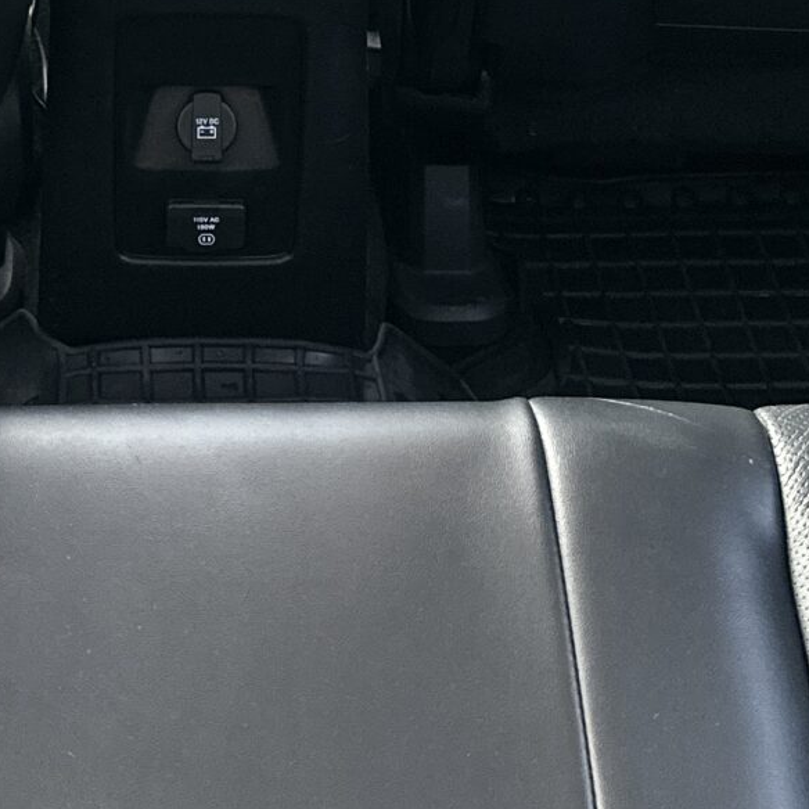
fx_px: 2459
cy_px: -352
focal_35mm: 93
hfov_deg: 18.5
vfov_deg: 17.1
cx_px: 183
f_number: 1.78
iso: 250
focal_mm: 6.86
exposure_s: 1/72
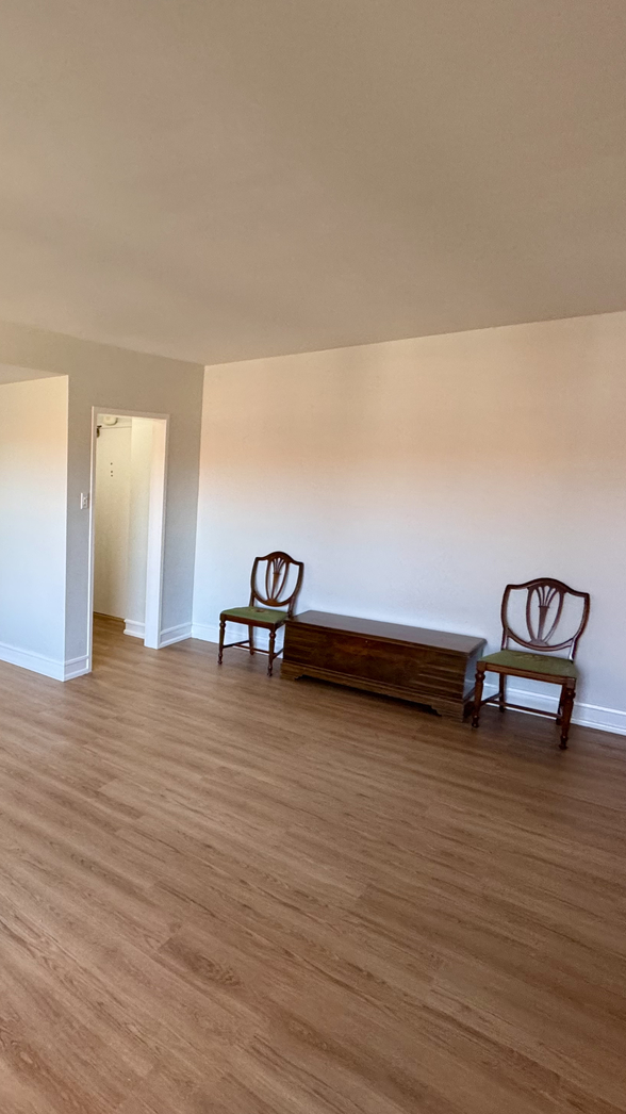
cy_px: 561
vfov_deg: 83.9
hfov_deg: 46.5
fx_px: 620
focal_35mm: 21
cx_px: 27
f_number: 2.2
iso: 250
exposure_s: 1/120
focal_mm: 2.22
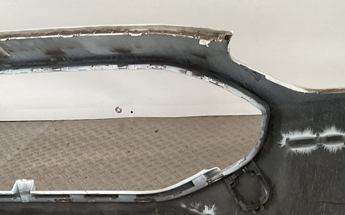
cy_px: 241
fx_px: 658
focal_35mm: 70
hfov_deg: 29.3
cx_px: 215
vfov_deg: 17.9
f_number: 1.8
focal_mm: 3
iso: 50
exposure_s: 1/50
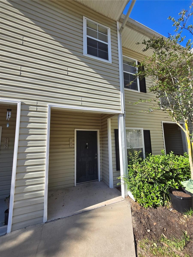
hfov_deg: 89.9
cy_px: 128
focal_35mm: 13
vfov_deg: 106.2
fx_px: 97
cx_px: 96
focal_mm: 1.7
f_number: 2.2
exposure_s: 1/501
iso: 25
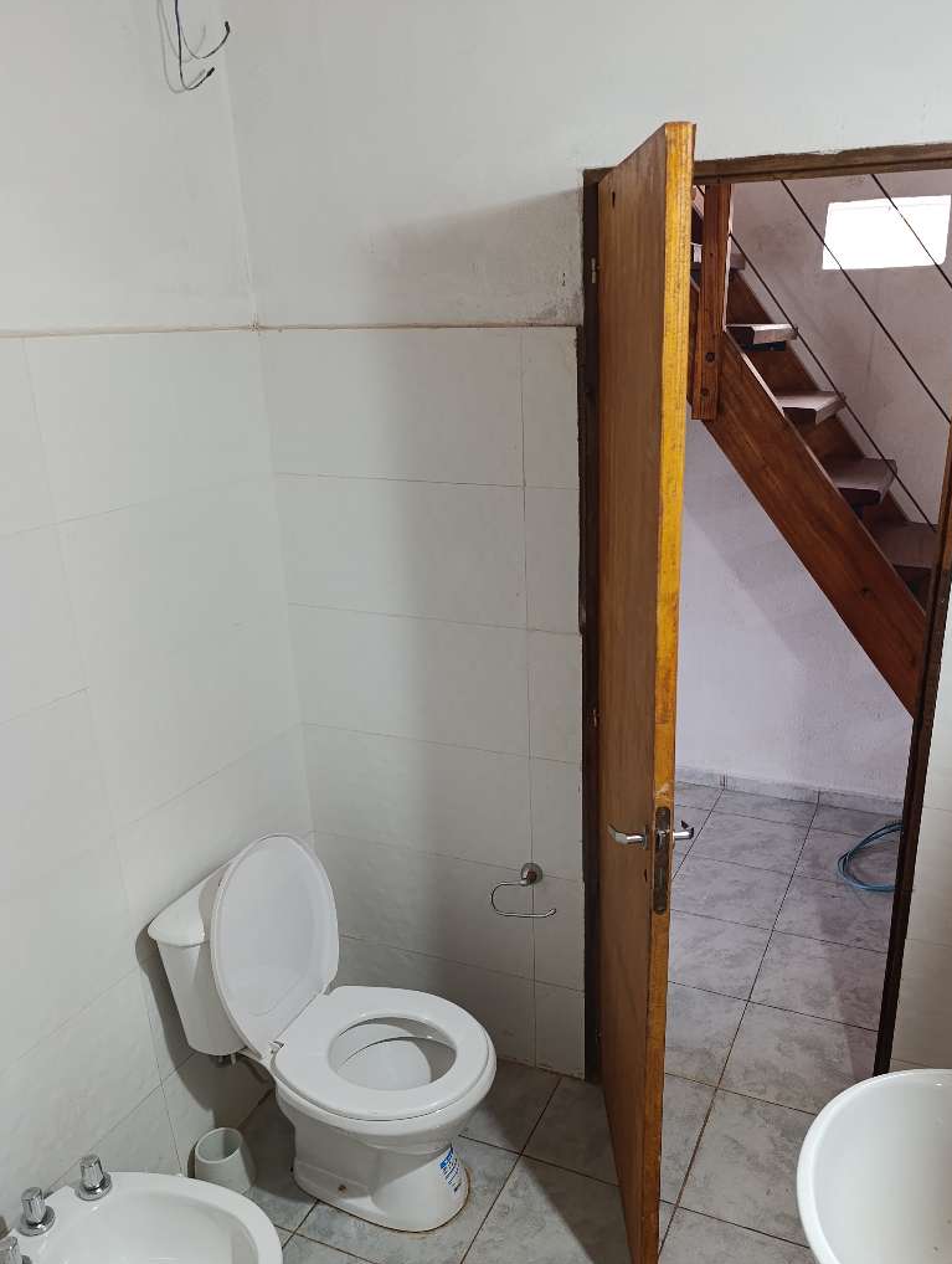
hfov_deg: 51.3
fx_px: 987
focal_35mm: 27
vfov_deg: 65.1
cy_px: 697
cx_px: 549
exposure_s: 1/50
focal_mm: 6.14
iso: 1000
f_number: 1.6
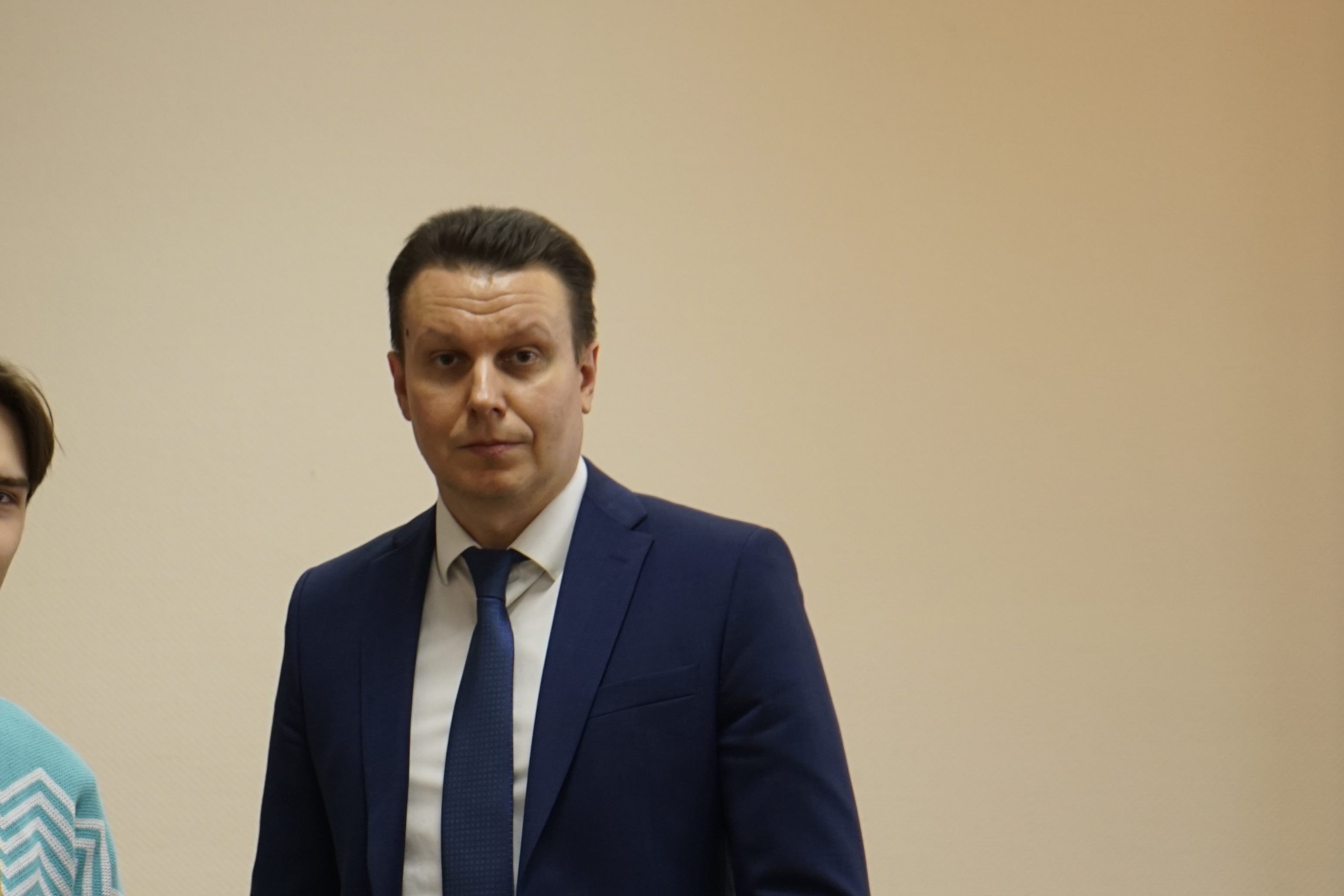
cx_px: 170
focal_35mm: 120
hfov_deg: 16.9
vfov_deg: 11.4
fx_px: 4480
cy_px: 782
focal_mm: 62
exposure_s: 1/40
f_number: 5.6
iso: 800
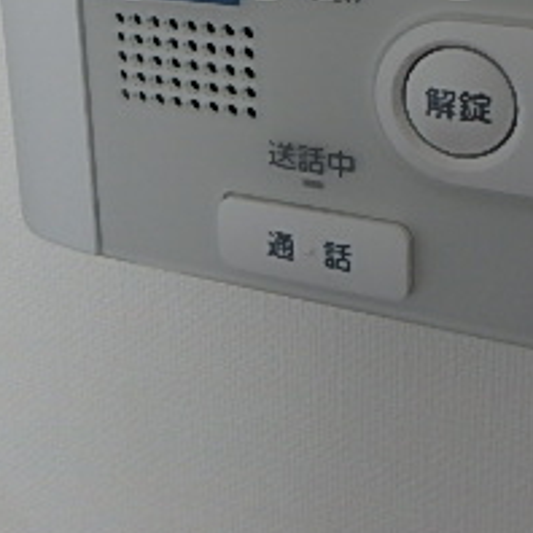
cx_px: 310
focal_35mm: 60
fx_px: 1045
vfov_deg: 26.6
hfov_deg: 28.6
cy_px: -32
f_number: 3.5
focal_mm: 3.7
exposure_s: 1/30
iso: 250
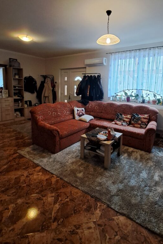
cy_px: 102
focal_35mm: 18
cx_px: 94
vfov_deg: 89.2
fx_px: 122
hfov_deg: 67.0
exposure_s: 1/25
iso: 250
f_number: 2.2
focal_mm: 1.74
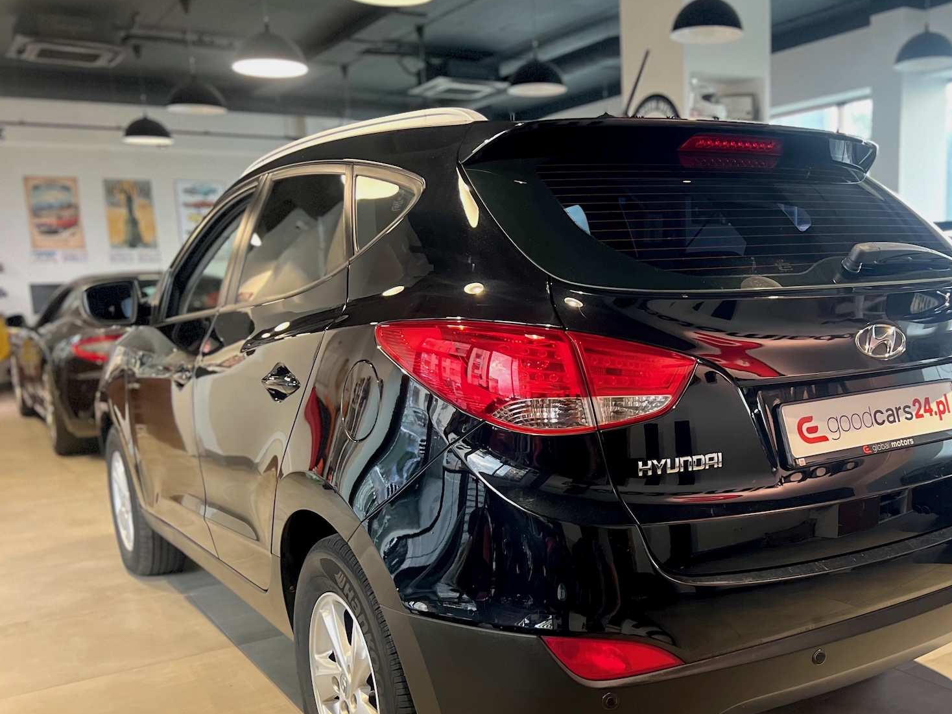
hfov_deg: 53.5
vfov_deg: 41.4
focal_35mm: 34
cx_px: 576
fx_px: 935
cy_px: 459
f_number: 1.5
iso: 640
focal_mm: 5.7
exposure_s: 1/33
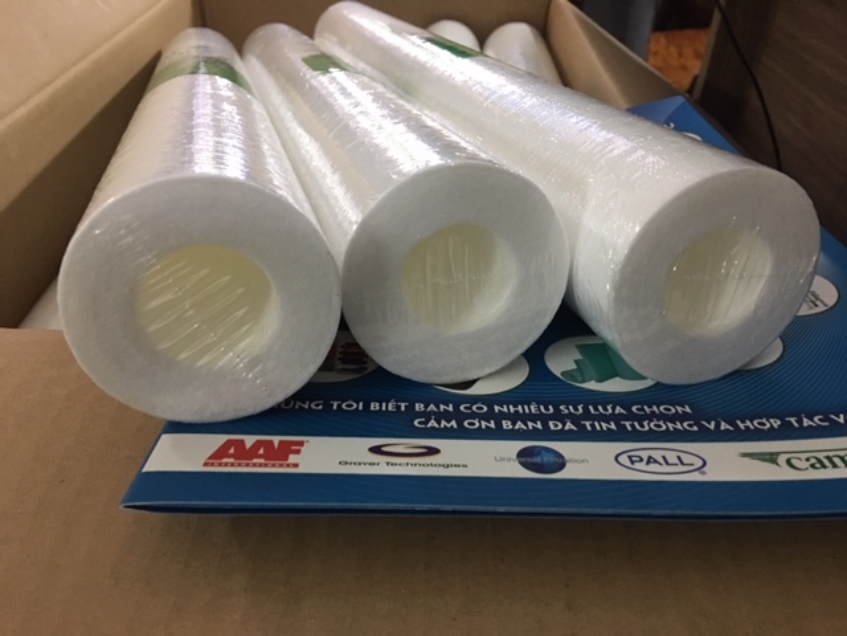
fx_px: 710
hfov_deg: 61.7
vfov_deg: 48.2
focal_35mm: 29
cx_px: 424
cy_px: 318
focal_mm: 4.15
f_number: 2.2
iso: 100
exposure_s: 1/8
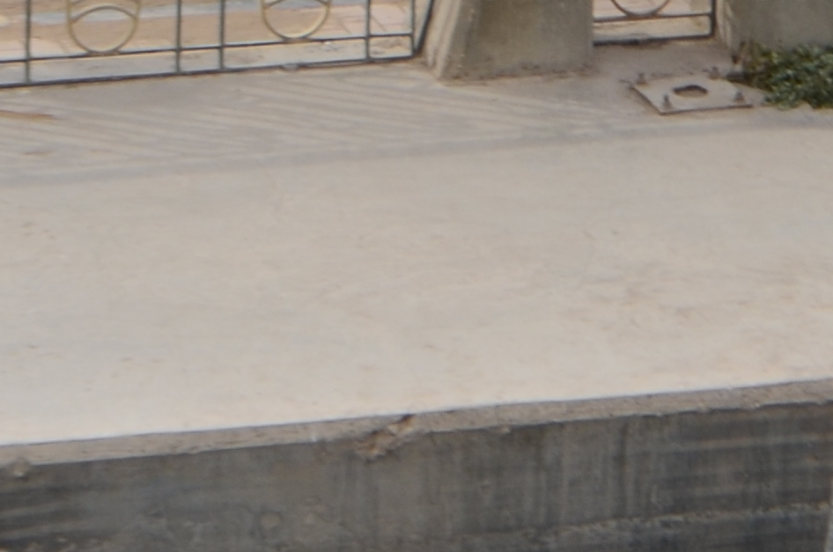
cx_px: 1124
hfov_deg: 4.8
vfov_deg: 3.2
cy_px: -556
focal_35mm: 430
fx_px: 9922
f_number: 11
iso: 110
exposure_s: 1/125
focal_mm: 55
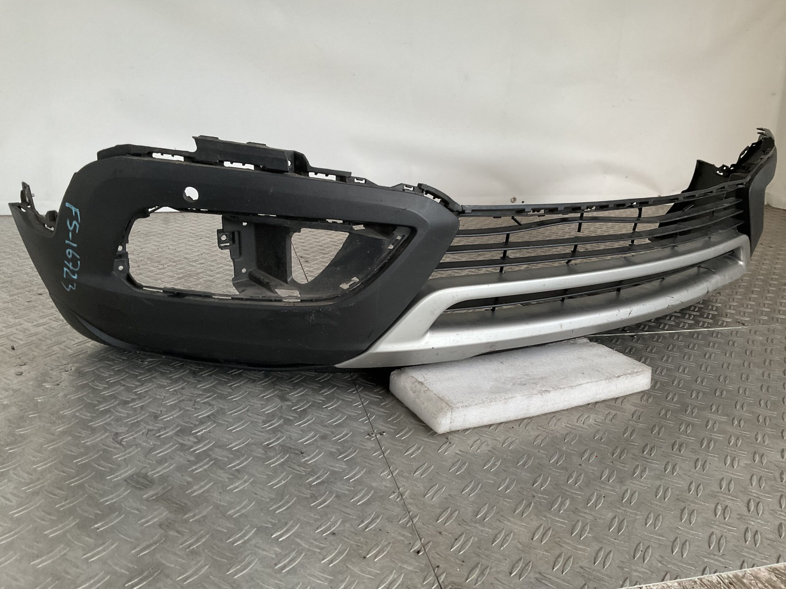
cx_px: 393
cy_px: 294
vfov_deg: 48.2
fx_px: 658
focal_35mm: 29
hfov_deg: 61.7
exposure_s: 1/50
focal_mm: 3
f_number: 1.8
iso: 100
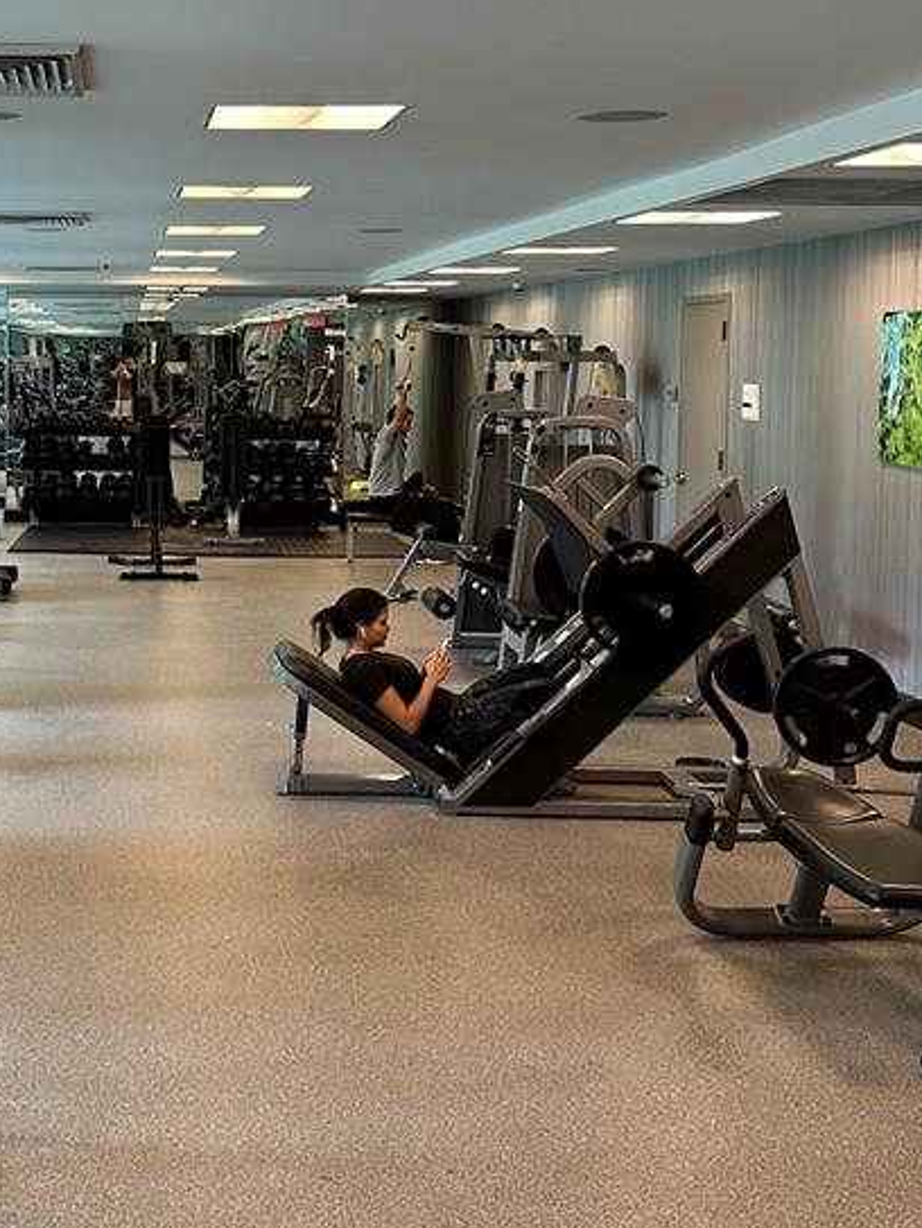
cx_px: 99
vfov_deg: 35.9
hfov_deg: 26.7
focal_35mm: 53
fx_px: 1880
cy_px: 448
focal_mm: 6.86
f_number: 1.78
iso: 160
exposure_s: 1/60
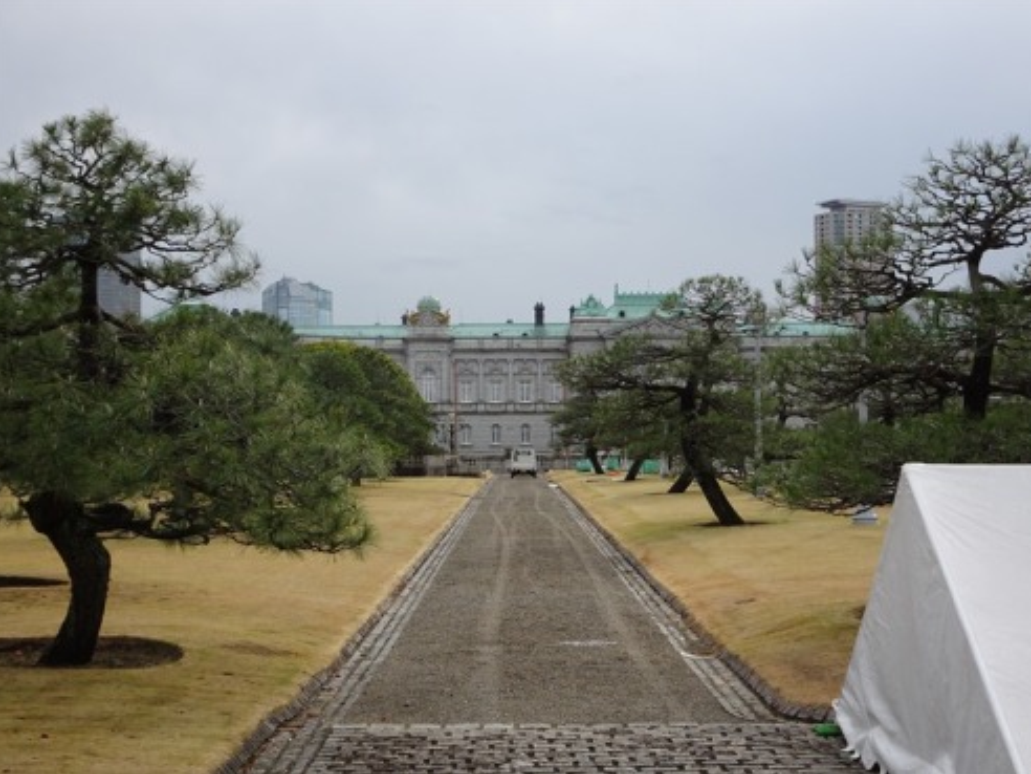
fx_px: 1876
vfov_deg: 23.3
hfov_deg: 30.7
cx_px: 513
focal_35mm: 63
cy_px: 387
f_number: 4.5
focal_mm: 10.59
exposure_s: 1/320
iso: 80
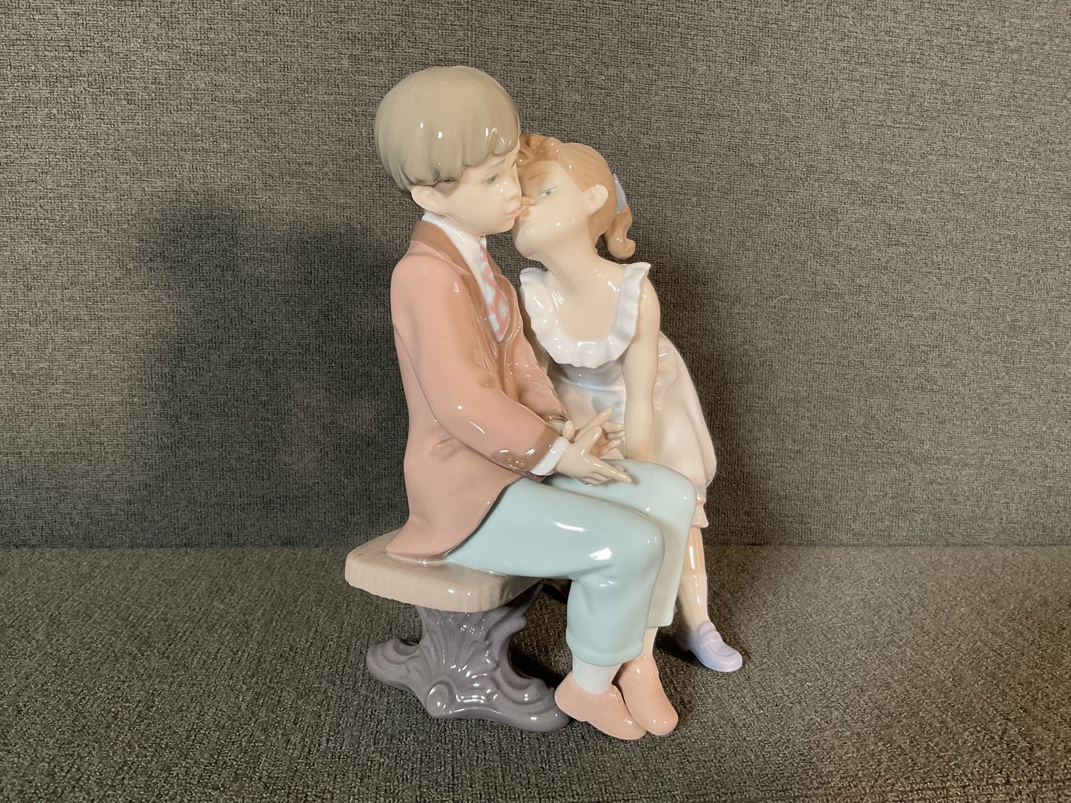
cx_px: 536
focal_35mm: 29
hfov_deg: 61.7
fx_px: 897
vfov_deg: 48.2
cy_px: 402
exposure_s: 1/60
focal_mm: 3
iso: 64
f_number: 1.8
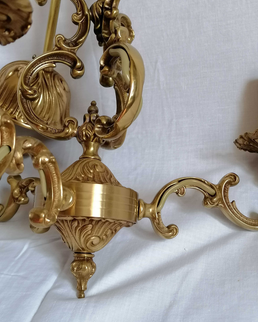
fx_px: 420
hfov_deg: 34.1
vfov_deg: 42.0
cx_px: 129
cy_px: 172
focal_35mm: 44
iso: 320
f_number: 1.8
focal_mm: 4.75
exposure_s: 1/33.3
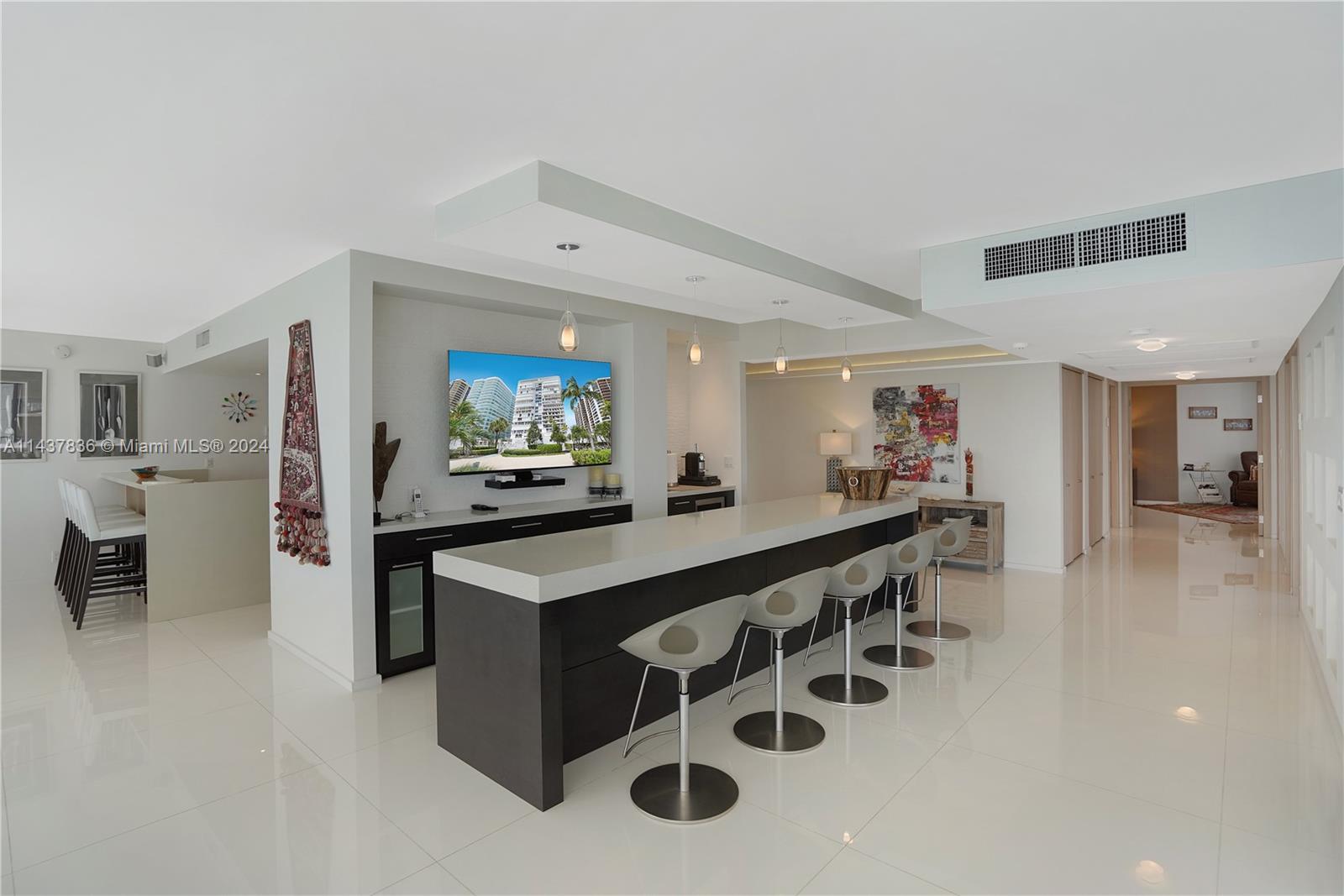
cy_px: 448
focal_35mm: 16
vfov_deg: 73.8
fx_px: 597
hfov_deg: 96.7
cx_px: 672
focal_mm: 16
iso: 250
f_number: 4.5
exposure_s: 1/160
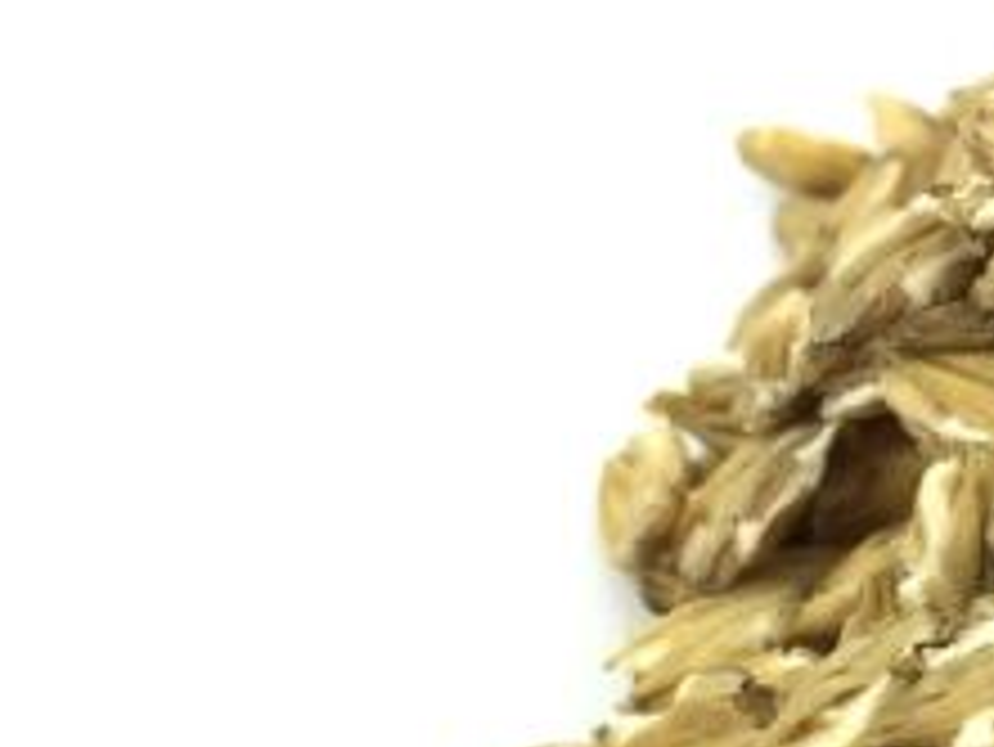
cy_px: 774
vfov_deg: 13.9
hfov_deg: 15.9
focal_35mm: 105
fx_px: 3017
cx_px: 1786
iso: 32
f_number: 2.2
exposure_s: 1/153
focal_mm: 4.15
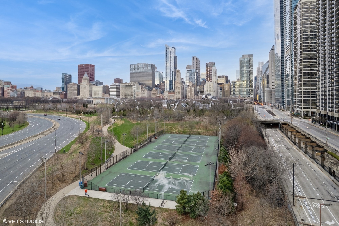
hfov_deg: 78.6
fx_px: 207
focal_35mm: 22
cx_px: 170
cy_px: 113
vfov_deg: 57.2
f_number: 2.8
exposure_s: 1/160
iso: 100
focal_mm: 8.38
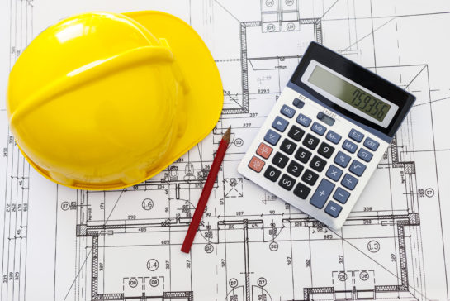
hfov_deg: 39.6
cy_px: 150
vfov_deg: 27.0
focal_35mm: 50
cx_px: 225
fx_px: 625
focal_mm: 50
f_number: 3.2
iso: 100
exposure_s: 1/200
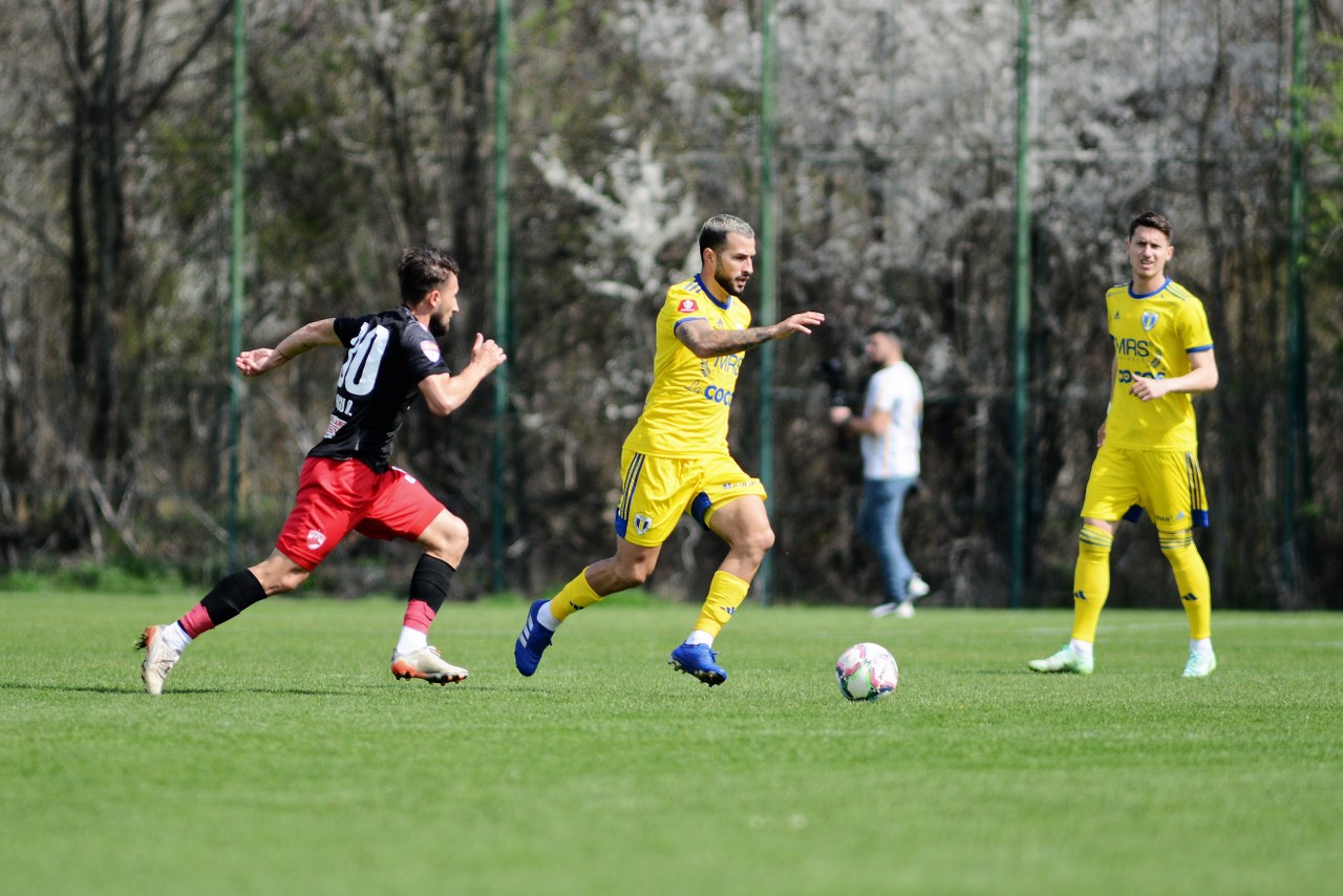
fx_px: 11193
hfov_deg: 6.9
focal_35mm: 300
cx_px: 672
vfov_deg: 4.6
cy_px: 448
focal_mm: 300
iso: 320
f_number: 2.8
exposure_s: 1/4000
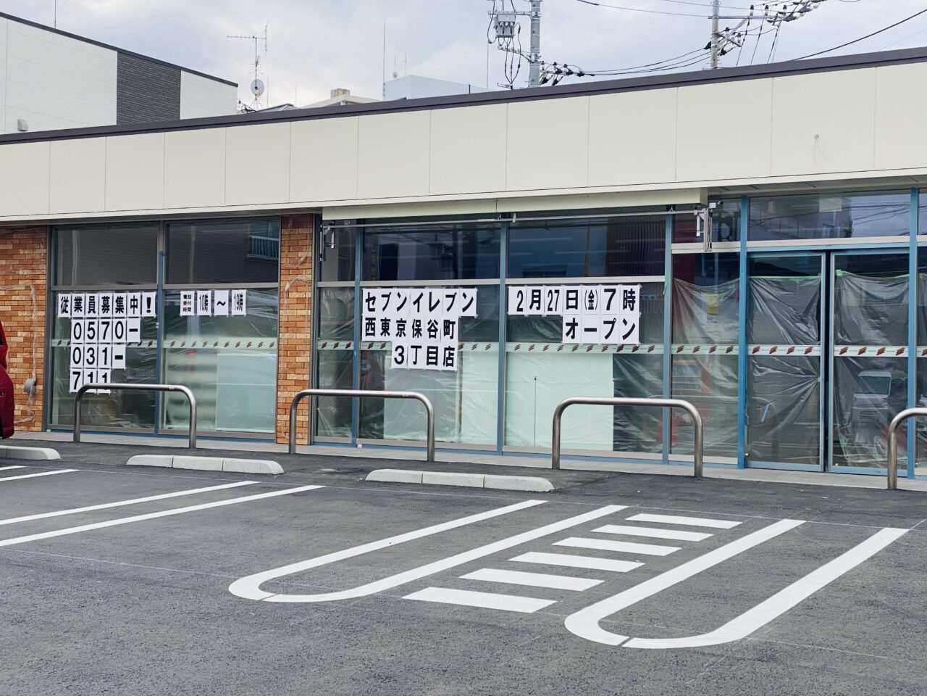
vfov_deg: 28.0
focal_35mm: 52
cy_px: 348
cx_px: 464
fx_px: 1393
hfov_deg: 36.8
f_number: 2
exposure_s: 1/761
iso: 20
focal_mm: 6
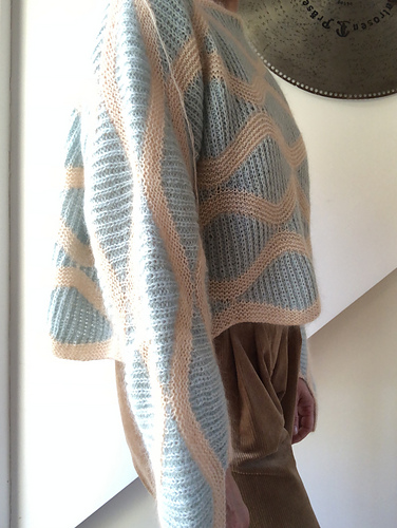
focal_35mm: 32
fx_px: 488
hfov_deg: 44.2
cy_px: 264
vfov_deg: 56.8
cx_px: 198
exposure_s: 1/60
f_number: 2.2
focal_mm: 2.87
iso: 125
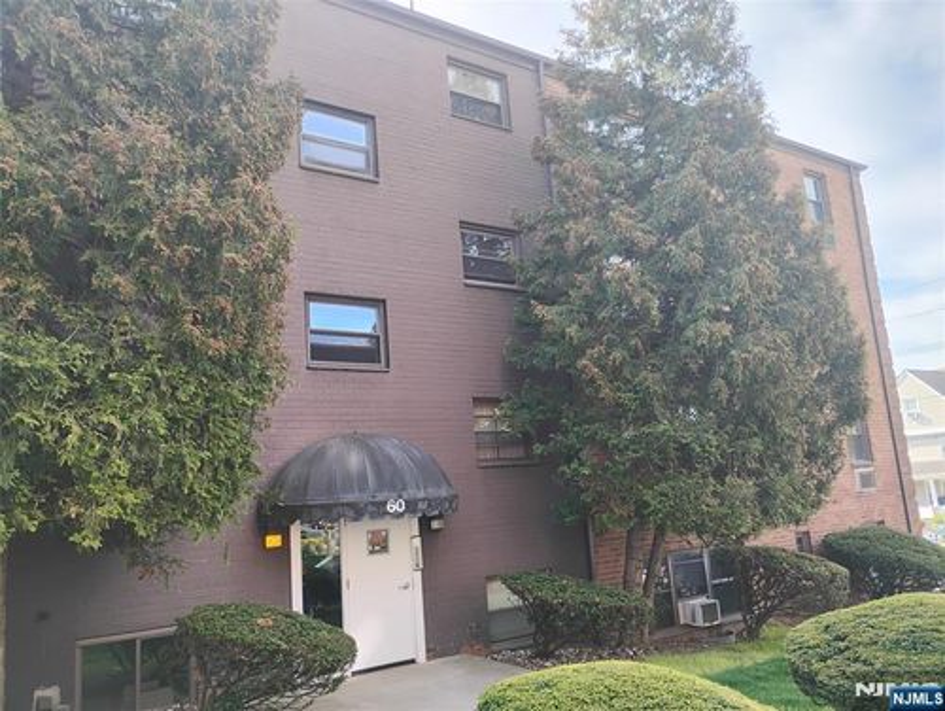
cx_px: 472
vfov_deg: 49.8
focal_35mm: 28
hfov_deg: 63.4
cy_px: 356
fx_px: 765
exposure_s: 1/120
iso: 107
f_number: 1.8
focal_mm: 4.26
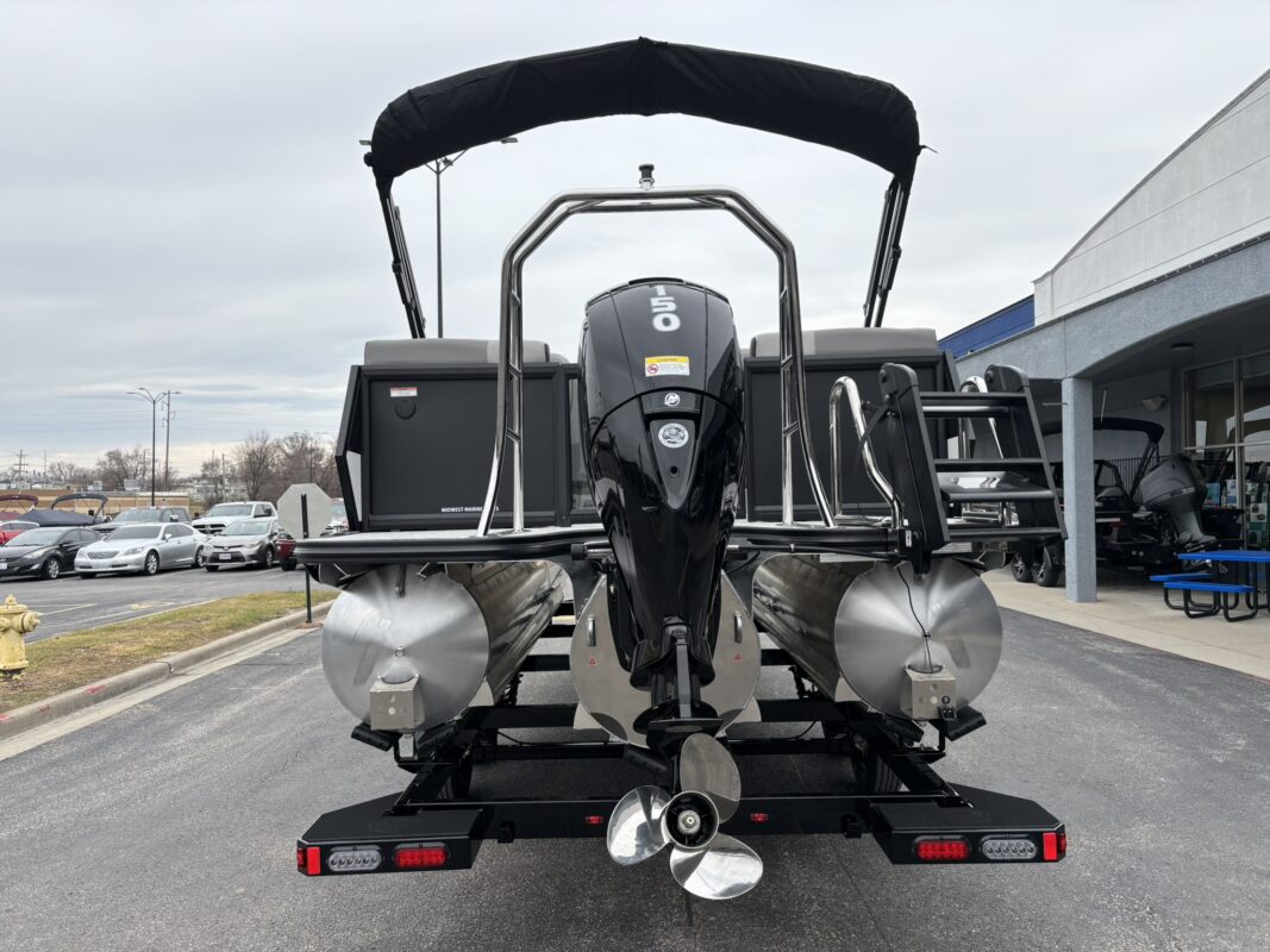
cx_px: 635
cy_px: 476
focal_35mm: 26
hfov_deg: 67.3
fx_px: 954
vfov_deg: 53.1
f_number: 1.6
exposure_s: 1/894
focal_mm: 5.96
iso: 50
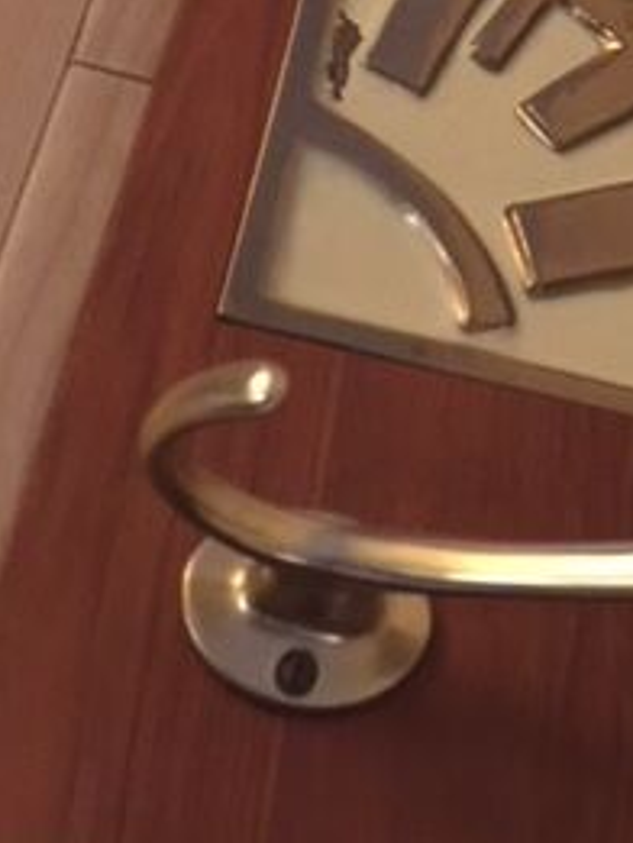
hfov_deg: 20.0
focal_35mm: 71
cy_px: -110
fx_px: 1730
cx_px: 669
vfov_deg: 25.2
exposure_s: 1/4
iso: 160
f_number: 2.2
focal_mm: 4.15
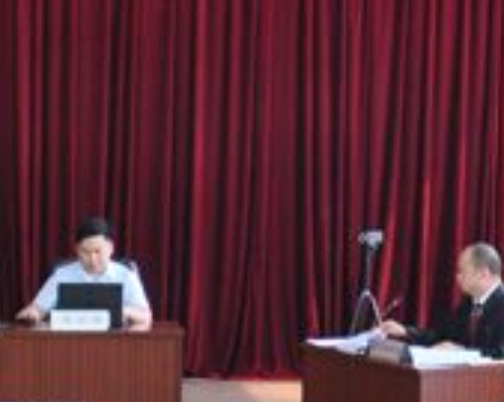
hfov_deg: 6.7
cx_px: -288
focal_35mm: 285
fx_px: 4249
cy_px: 310
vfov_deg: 5.4
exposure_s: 1/15
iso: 720
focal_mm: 38
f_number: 4.5
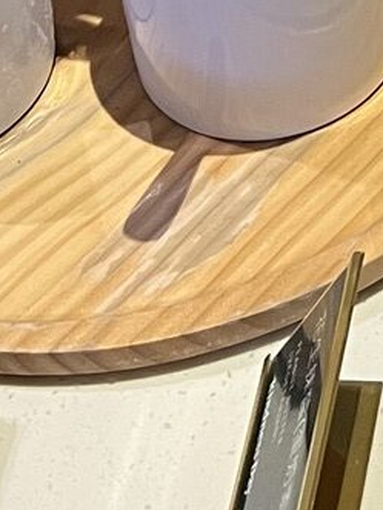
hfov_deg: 8.9
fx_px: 2331
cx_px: 766
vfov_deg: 11.0
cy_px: -618
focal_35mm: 158
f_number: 1.5
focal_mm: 5.7
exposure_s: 1/60
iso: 160
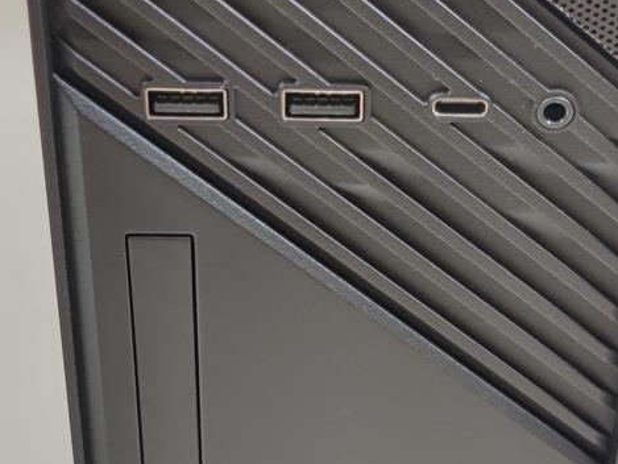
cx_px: 344
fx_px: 1429
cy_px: 200
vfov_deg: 18.4
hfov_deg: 24.4
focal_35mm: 80
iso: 82
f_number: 1.85
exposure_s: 1/100
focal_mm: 6.78
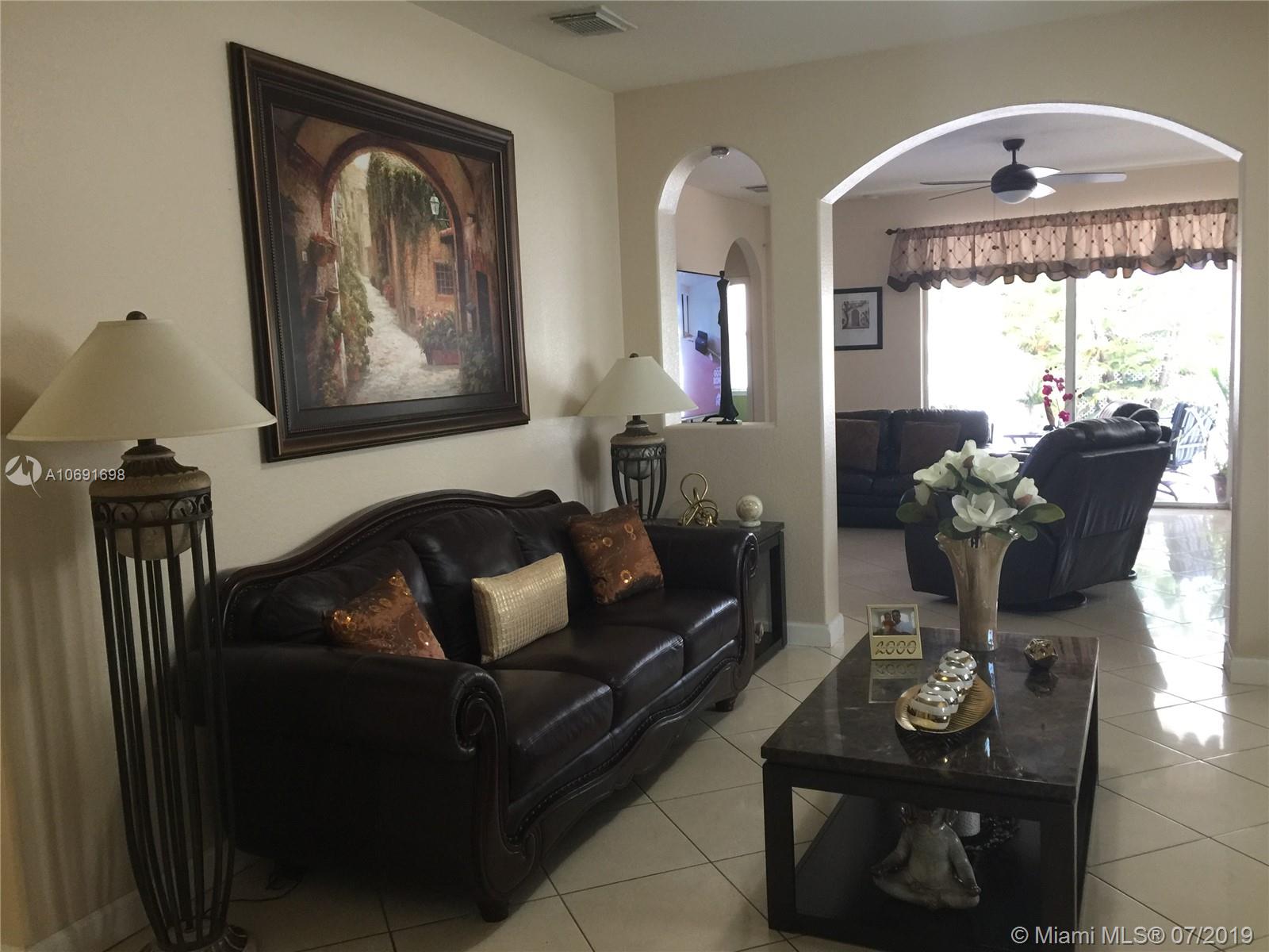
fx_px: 1063
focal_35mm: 29
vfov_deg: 48.2
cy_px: 476
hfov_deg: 61.7
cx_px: 634
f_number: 2.2
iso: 100
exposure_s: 1/15
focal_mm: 4.15
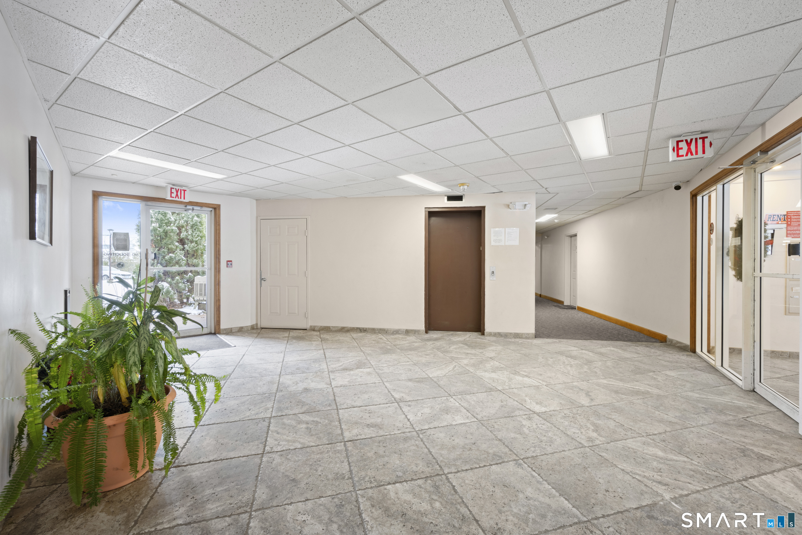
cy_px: 268
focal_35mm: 15
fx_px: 334
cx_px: 401
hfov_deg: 100.4
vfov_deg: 77.3
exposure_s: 1
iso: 320
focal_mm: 15
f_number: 9
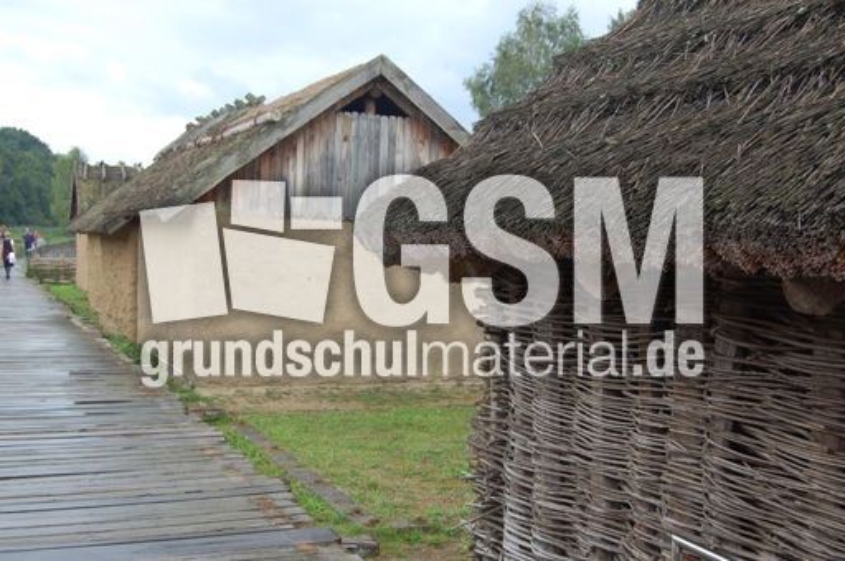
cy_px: 280
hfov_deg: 43.7
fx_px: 1055
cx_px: 422
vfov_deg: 29.8
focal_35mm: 45
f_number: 6.3
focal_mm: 30
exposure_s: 1/160
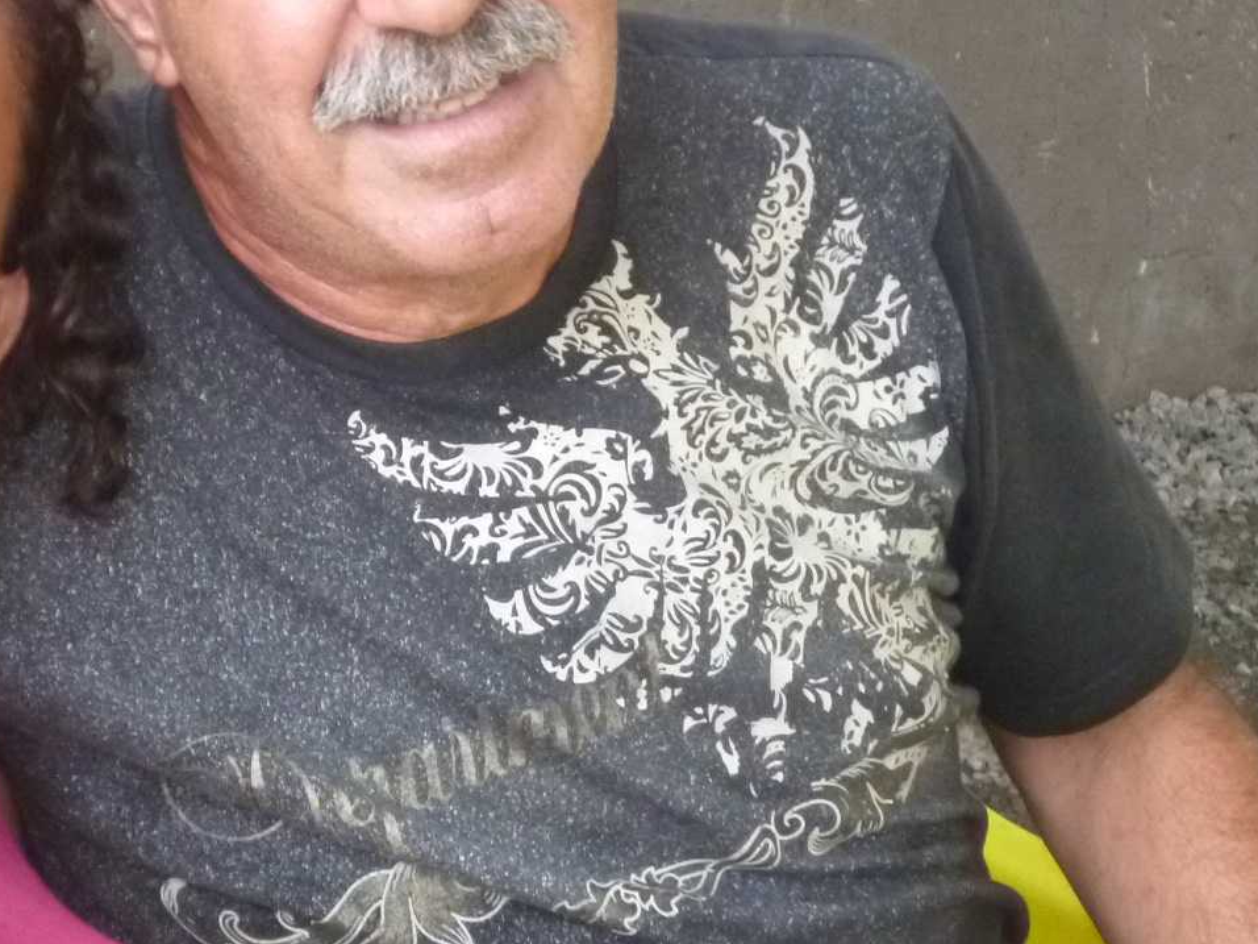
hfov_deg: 16.3
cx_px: 322
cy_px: 504
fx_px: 4361
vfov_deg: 12.3
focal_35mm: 120
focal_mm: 10
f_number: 4.4
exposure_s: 1/60
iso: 400
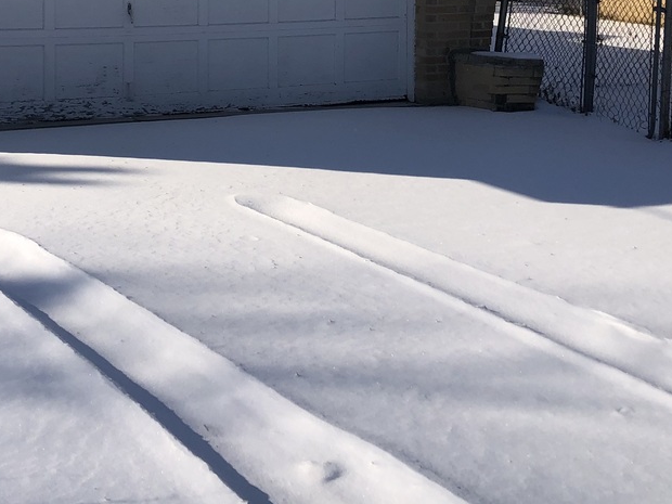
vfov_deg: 22.0
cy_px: 31
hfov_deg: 29.7
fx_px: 1262
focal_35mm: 65
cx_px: 235
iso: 25
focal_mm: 3.99
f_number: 1.8
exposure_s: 1/4000
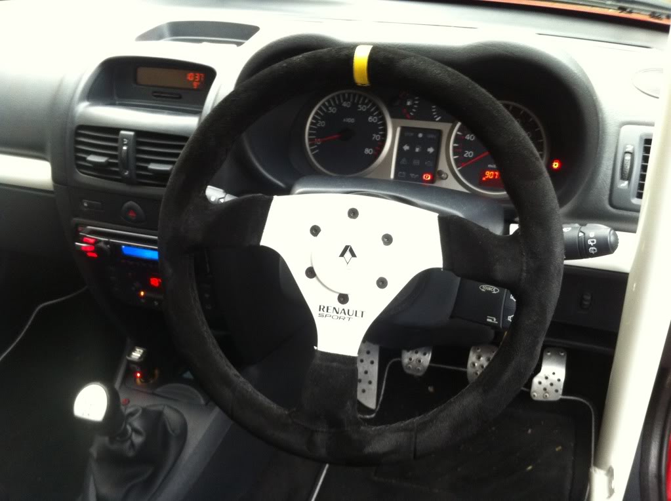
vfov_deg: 40.6
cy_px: 250
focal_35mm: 35
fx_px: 677
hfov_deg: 52.7
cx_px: 336
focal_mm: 3.9
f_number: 2.8
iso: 160
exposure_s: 1/15
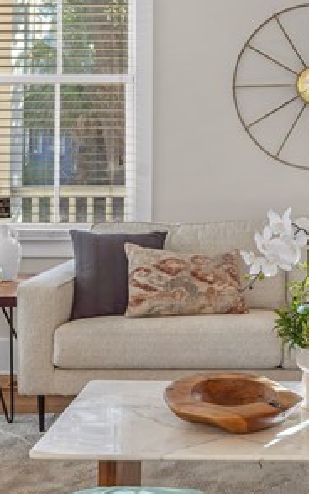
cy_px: 143
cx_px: 316
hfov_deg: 19.7
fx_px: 861
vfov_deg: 31.6
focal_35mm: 64
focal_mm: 17
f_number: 10
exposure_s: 3.2
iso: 100
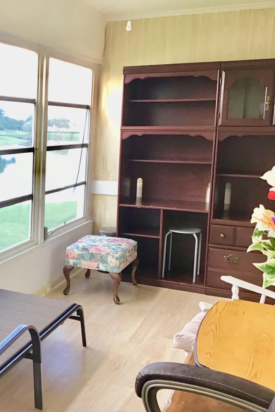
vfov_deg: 44.5
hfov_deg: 28.4
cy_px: 208
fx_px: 504
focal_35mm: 44
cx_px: -6
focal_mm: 3.3
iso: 64
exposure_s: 1/30
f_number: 2.4
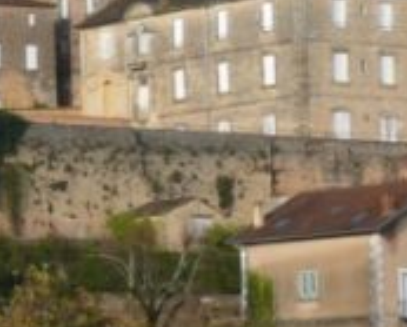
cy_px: 106
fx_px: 4018
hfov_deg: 5.7
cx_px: -387
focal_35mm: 333
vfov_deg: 4.7
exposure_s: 1/200
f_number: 5.6
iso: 100
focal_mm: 13.8
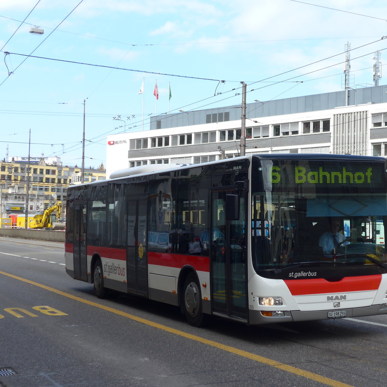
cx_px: 258
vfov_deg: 26.5
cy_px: 194
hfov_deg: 26.3
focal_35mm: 65
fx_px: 822
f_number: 3.4
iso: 80
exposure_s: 1/400
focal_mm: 11.3
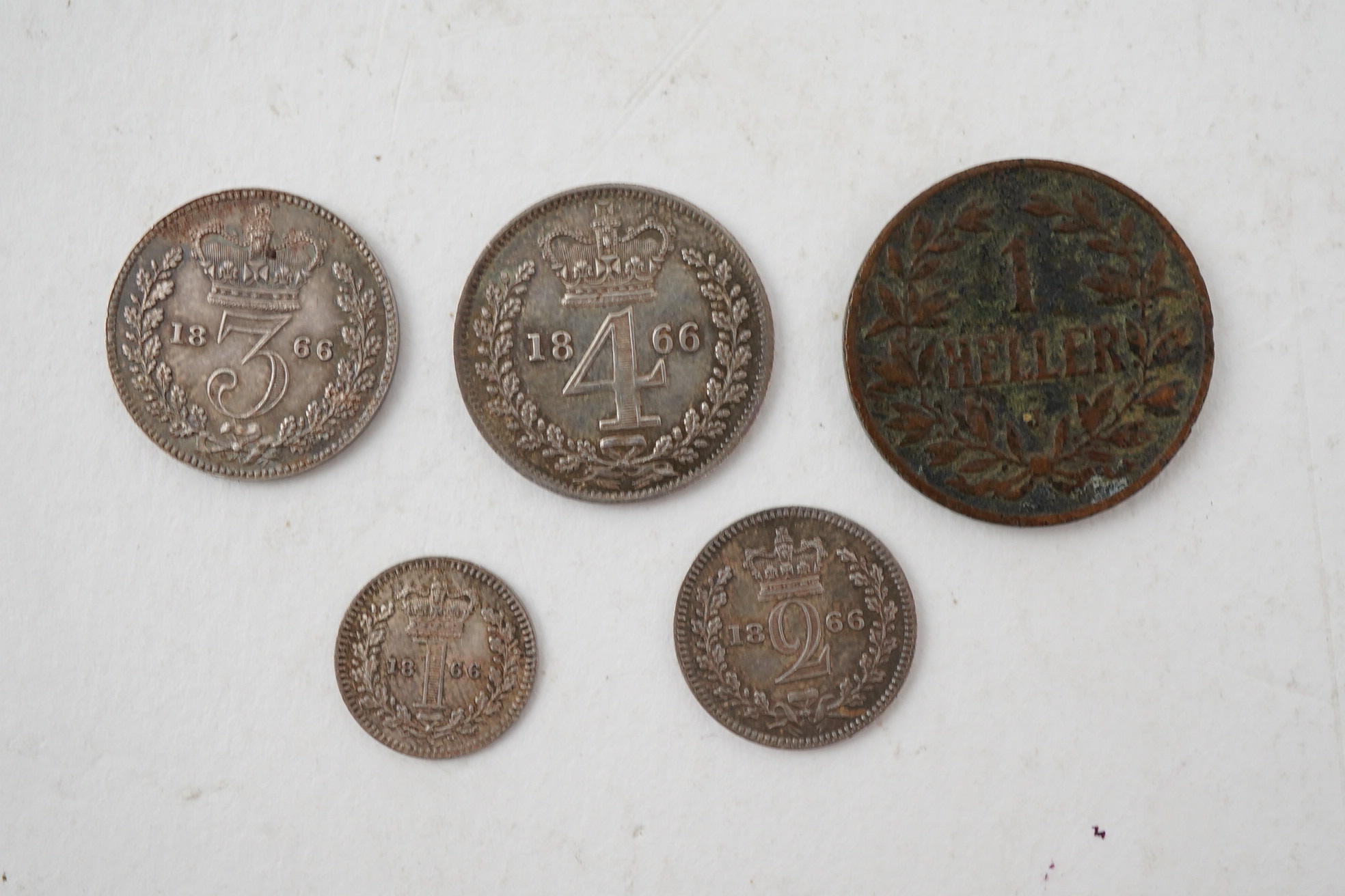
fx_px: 1681
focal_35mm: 45
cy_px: 448
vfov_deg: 29.9
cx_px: 672
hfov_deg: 43.6
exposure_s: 1/125
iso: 1250
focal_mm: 30
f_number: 5.6
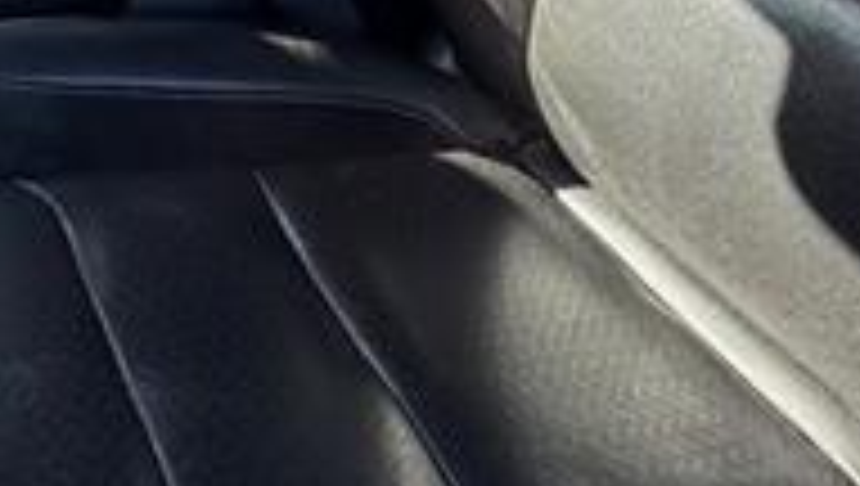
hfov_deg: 40.4
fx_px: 1164
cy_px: -513
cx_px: 356
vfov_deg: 16.9
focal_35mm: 51
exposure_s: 1/139
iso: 40
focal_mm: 2.22
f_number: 2.2
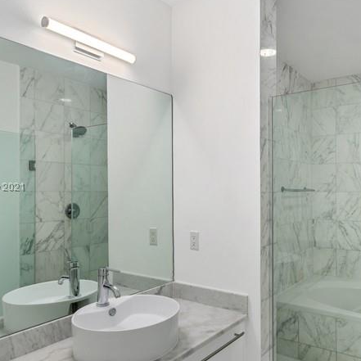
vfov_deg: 60.9
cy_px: 187
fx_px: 307
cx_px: 243
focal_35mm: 26
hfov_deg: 59.4
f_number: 5.6
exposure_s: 1/10
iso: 200
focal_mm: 10
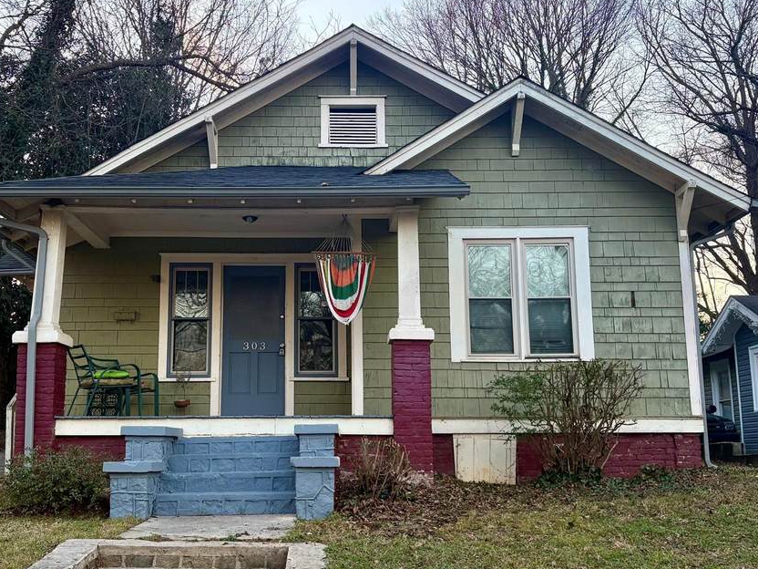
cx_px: 337
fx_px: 876
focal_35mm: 40
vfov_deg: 36.0
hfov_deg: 46.7
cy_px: 298
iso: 100
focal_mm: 5.96
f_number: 1.6
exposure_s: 1/150
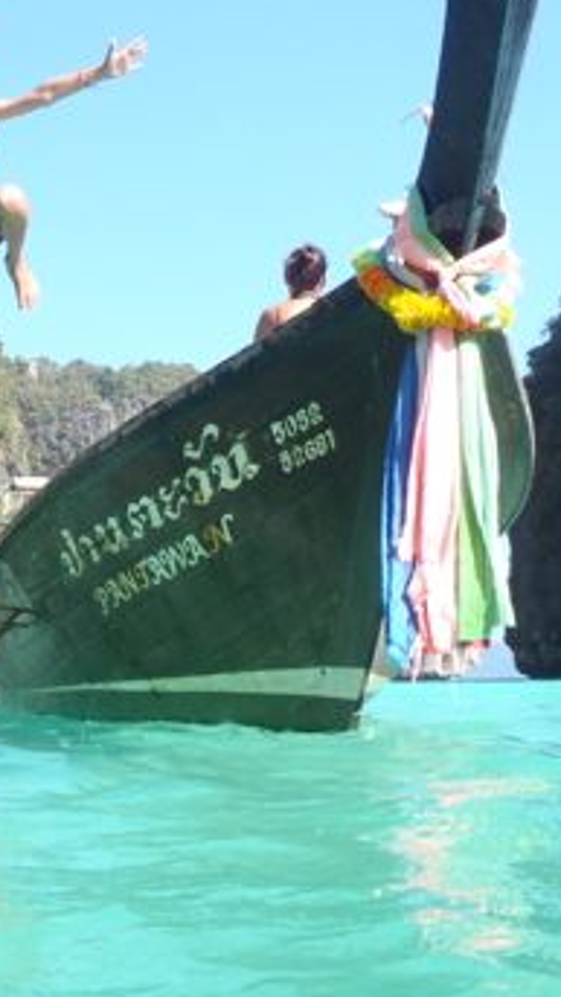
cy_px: 417
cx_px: -76
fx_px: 1296
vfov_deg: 42.0
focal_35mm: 49
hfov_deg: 22.8
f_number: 3.9
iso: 80
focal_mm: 5
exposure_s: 1/200
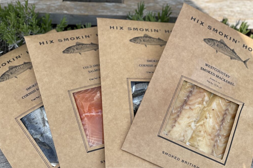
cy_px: 87
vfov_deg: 24.6
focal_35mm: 55
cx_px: 126
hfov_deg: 36.3
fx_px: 386
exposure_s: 1/1089
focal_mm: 6
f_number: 2
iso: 25
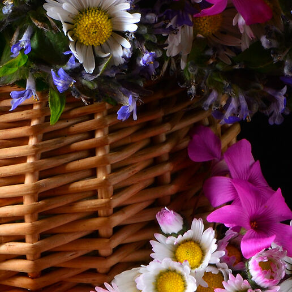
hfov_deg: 3.5
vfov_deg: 3.5
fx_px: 4810
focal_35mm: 504
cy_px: -36
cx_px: 9
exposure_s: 1.3
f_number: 18
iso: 100
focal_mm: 85
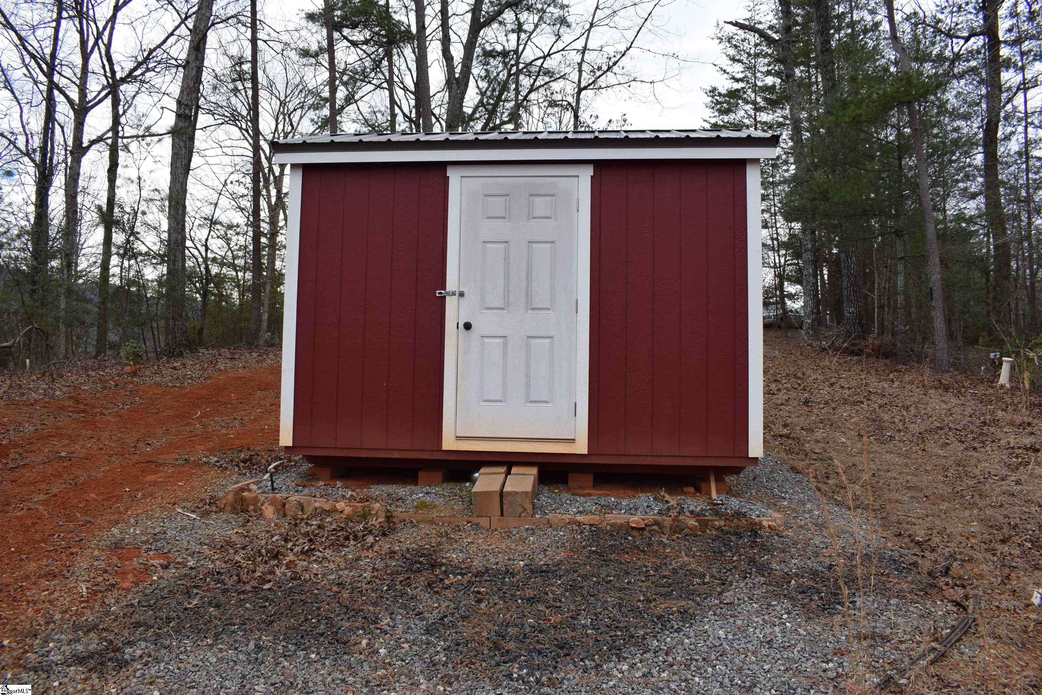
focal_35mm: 27
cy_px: 348
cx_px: 521
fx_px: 782
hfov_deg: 67.4
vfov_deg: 47.9
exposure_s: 1/320
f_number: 8
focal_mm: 18
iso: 200
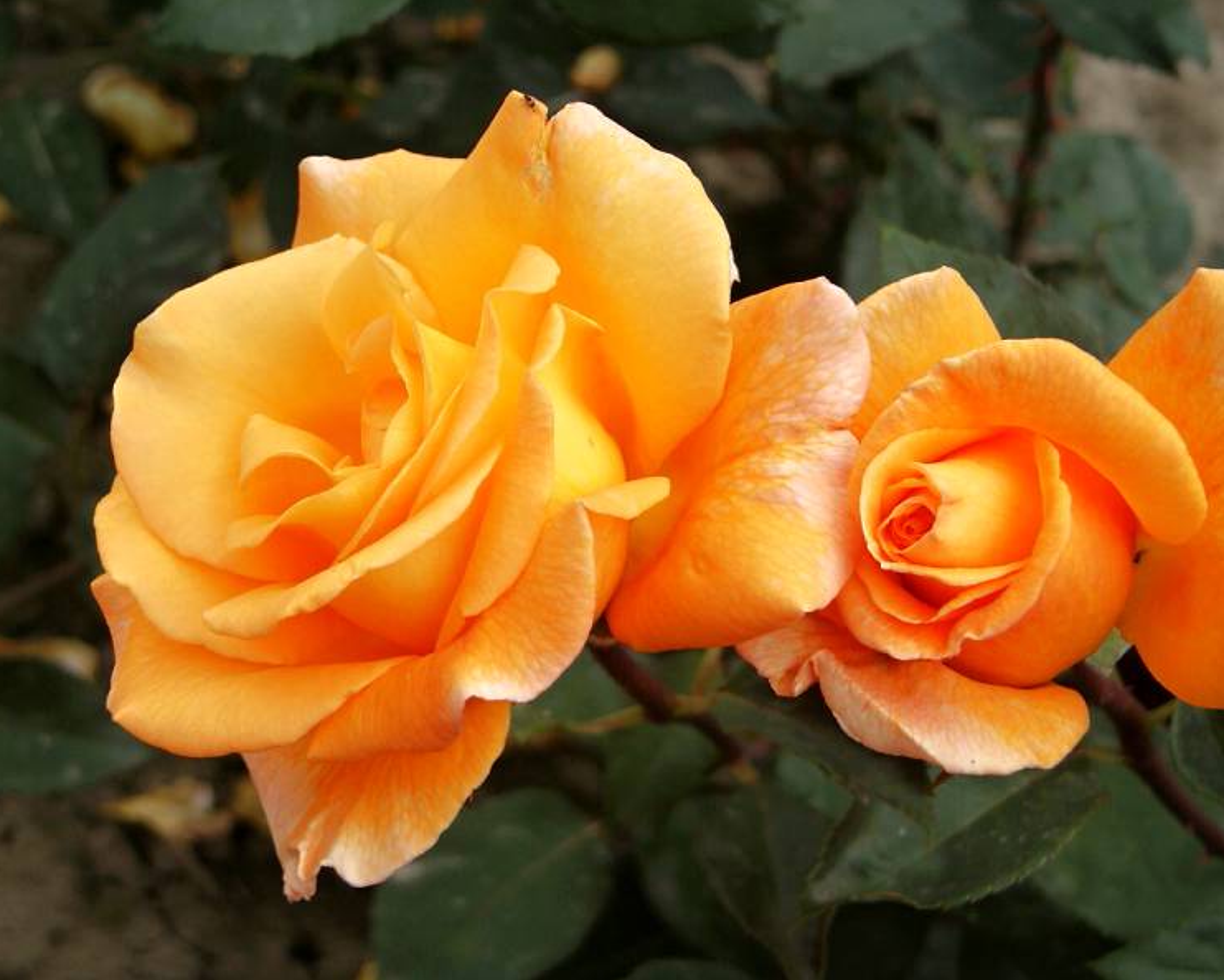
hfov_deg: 23.6
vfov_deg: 19.0
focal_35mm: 81
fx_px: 2935
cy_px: 488
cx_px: 650
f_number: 3.6
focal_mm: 15.46
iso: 64
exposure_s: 1/250
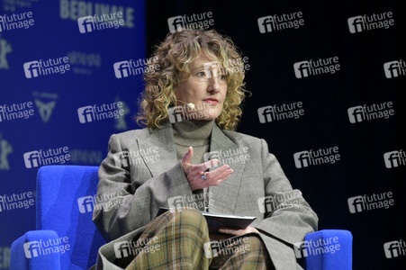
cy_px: 135
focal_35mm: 200
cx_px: 203
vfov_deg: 6.9
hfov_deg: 10.3
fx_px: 2254
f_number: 5.6
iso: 2000
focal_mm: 200
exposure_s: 1/125
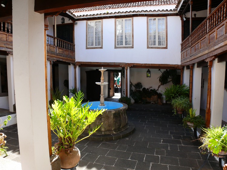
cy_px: 85
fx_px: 229
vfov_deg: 40.7
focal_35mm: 35
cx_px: 114
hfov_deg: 52.6
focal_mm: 7.4
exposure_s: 1/160
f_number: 4
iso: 100
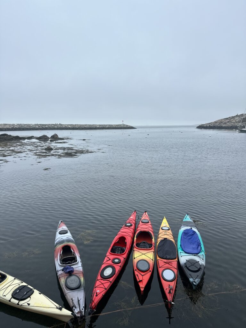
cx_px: 123
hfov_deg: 56.8
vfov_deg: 71.6
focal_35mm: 24
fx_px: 227
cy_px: 164
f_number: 1.78
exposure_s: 1/2252
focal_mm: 6.86
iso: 80
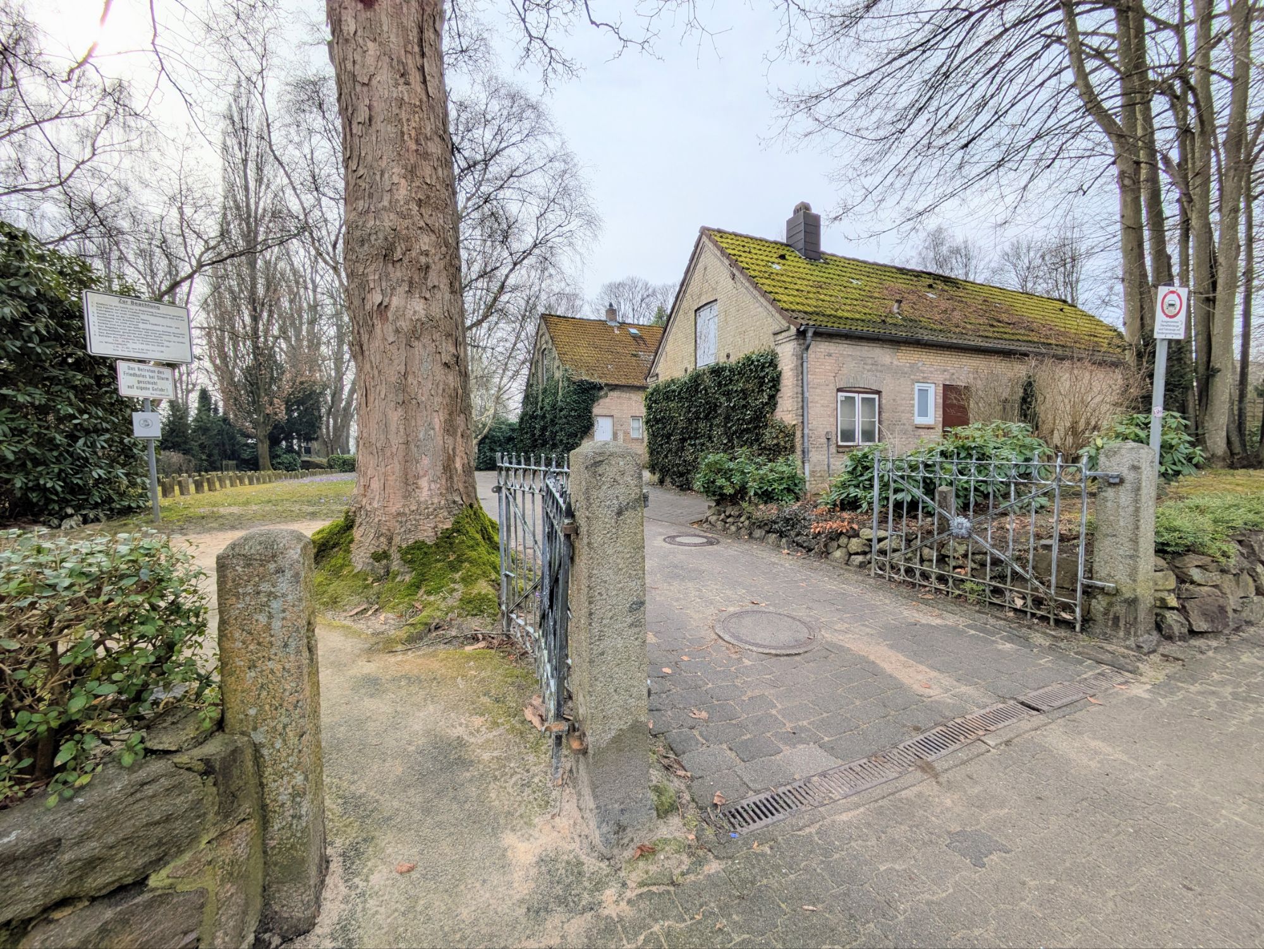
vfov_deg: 85.7
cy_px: 474
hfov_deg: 102.0
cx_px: 632
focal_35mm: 14
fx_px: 511
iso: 43
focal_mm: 1.83
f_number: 2.2
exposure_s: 1/2092
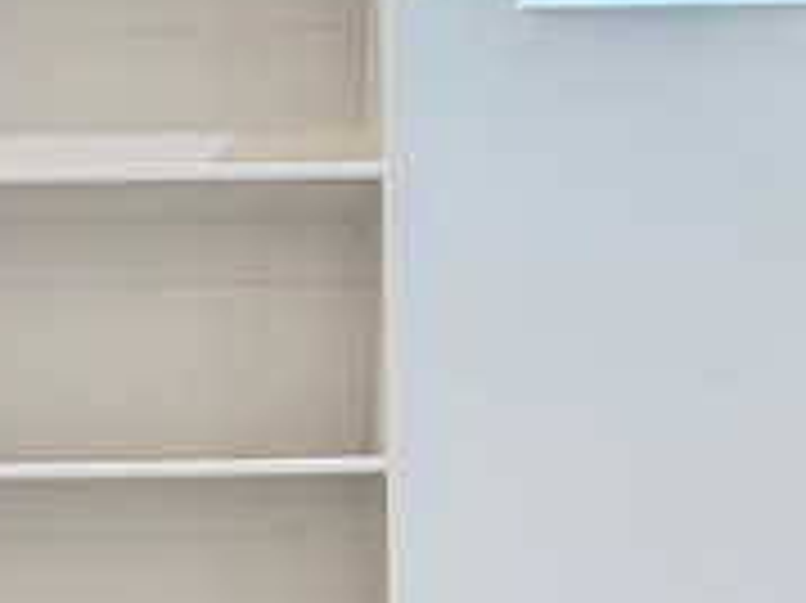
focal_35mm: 80
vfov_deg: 17.8
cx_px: 306
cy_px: 657
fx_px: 1861
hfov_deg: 24.4
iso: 320
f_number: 2.2
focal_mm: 2.22
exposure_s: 1/60
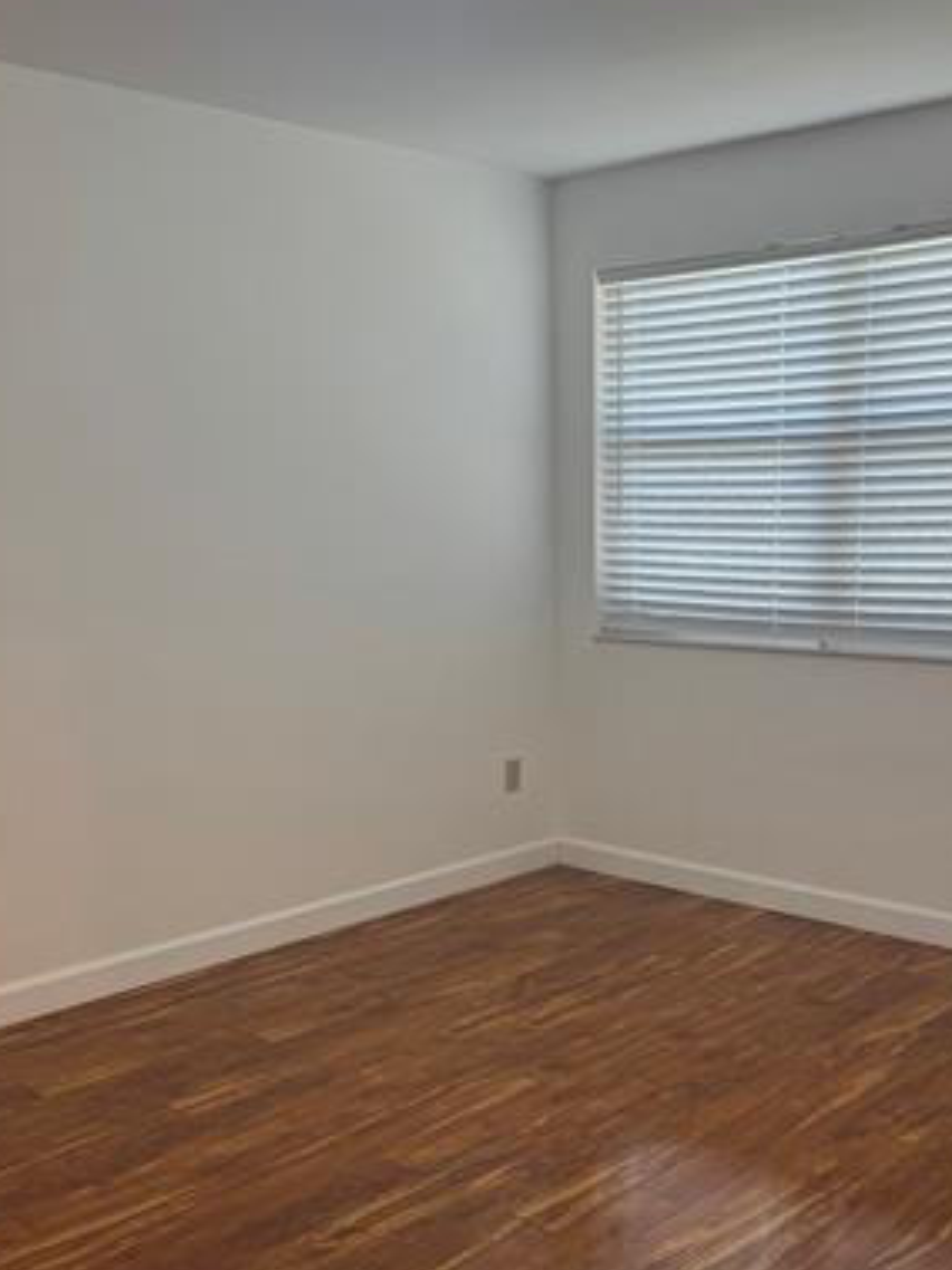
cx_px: 546
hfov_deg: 37.6
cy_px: 801
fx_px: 1394
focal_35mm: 38
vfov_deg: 48.5
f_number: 1.78
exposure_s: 1/60
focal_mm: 6.76
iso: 125
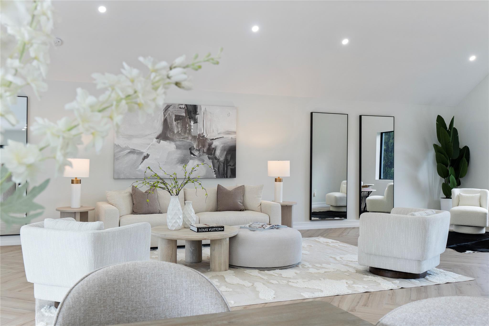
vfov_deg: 37.8
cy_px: 163
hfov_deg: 54.4
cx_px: 244
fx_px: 475
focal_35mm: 35
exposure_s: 1/10
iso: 800
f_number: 9
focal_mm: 35
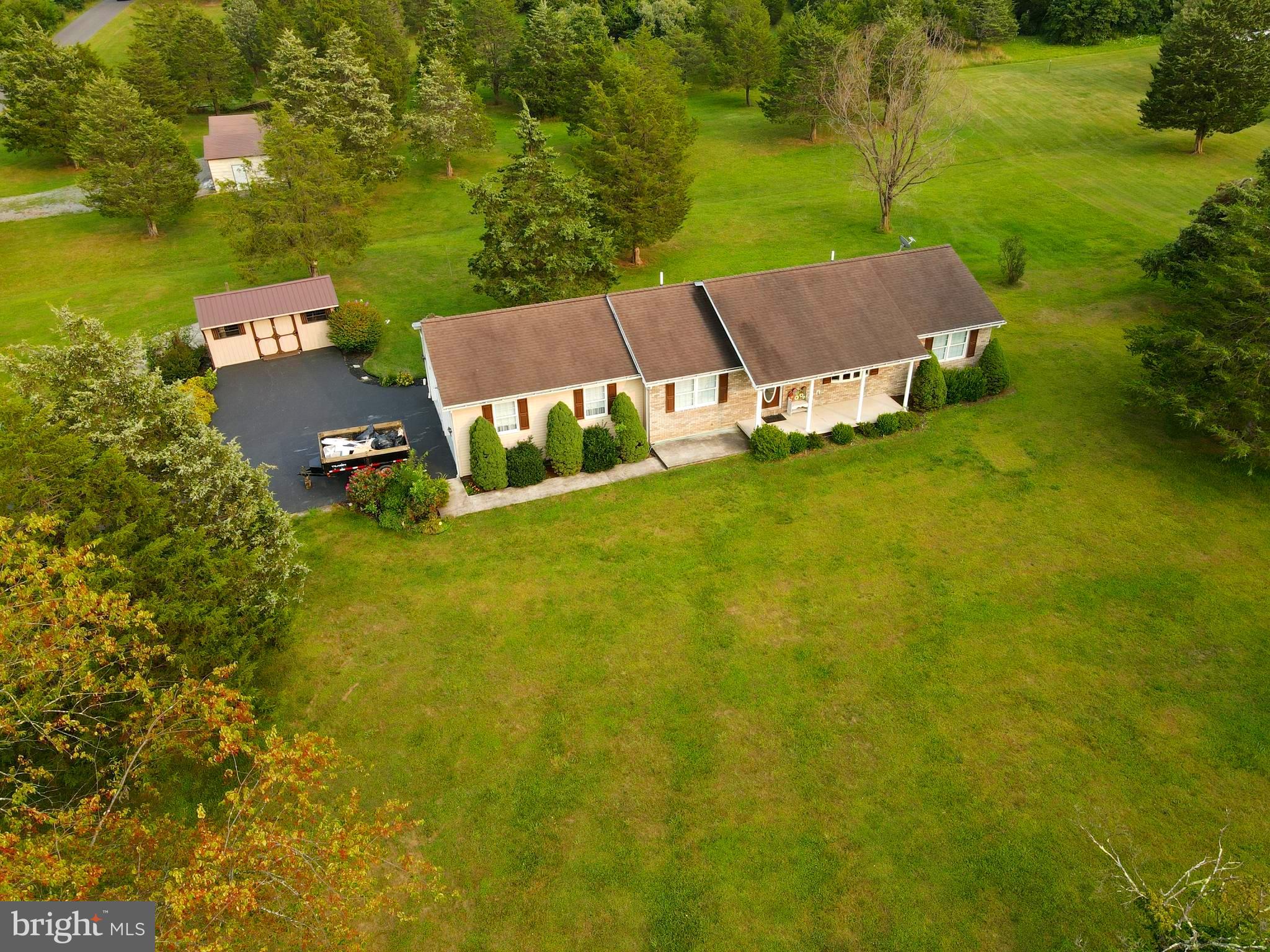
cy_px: 476
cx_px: 635
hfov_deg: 71.6
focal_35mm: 24
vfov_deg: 56.8
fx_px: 881
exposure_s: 1/120
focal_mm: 4.5
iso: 110
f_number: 2.8
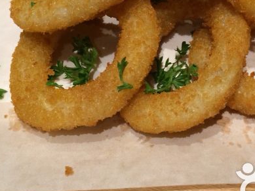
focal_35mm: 54
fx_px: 398
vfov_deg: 26.6
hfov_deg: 35.2
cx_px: 171
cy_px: 41
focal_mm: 4.12
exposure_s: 1/30
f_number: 2.2
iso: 160
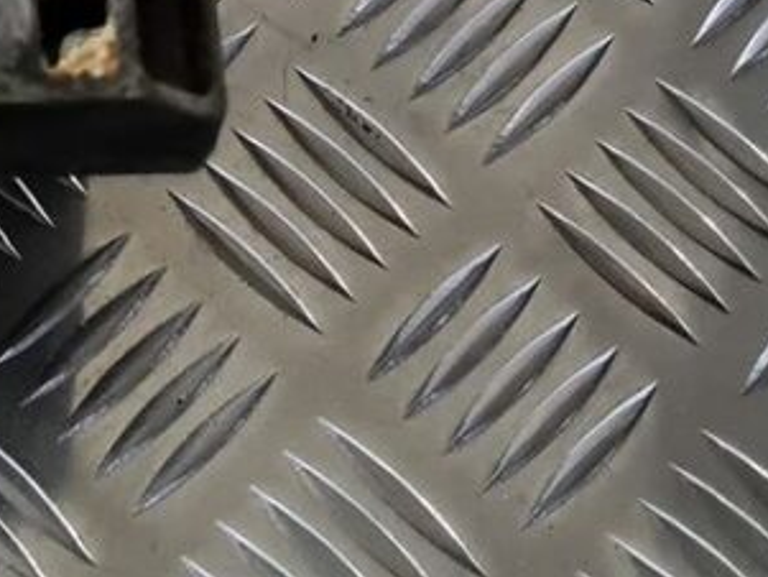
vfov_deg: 11.5
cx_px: -212
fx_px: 2686
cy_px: -408
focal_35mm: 121
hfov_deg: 15.5
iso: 800
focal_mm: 5.4
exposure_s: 1/50
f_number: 1.8
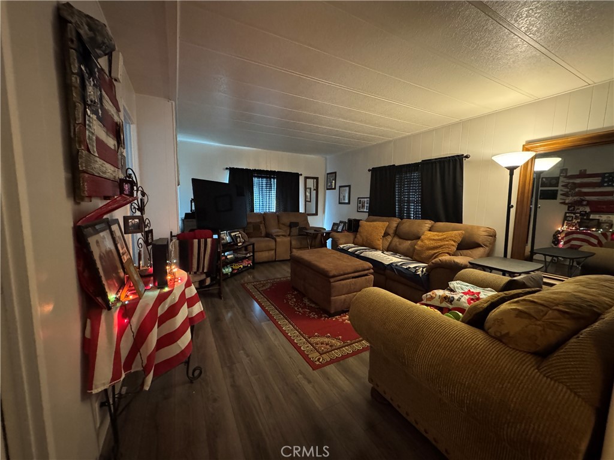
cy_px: 230
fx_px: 248
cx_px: 307
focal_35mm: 14
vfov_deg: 85.7
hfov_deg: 102.1
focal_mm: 2.22
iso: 1600
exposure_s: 1/30
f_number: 2.2
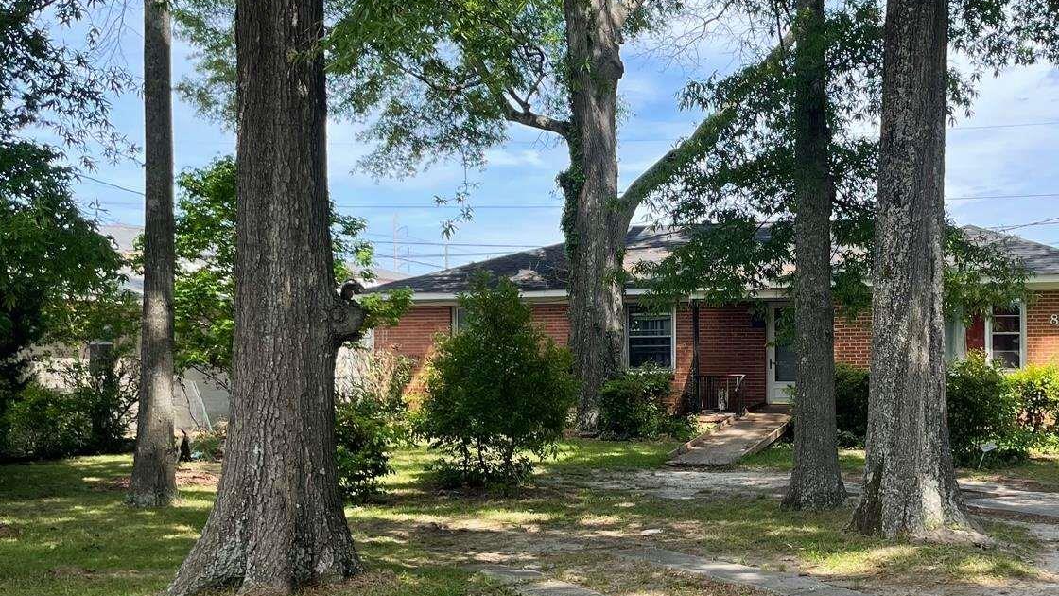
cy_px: 371
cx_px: 817
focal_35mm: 51
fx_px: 1432
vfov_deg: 23.4
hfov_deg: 39.3
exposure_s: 1/855
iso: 32
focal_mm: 4.2
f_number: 1.6
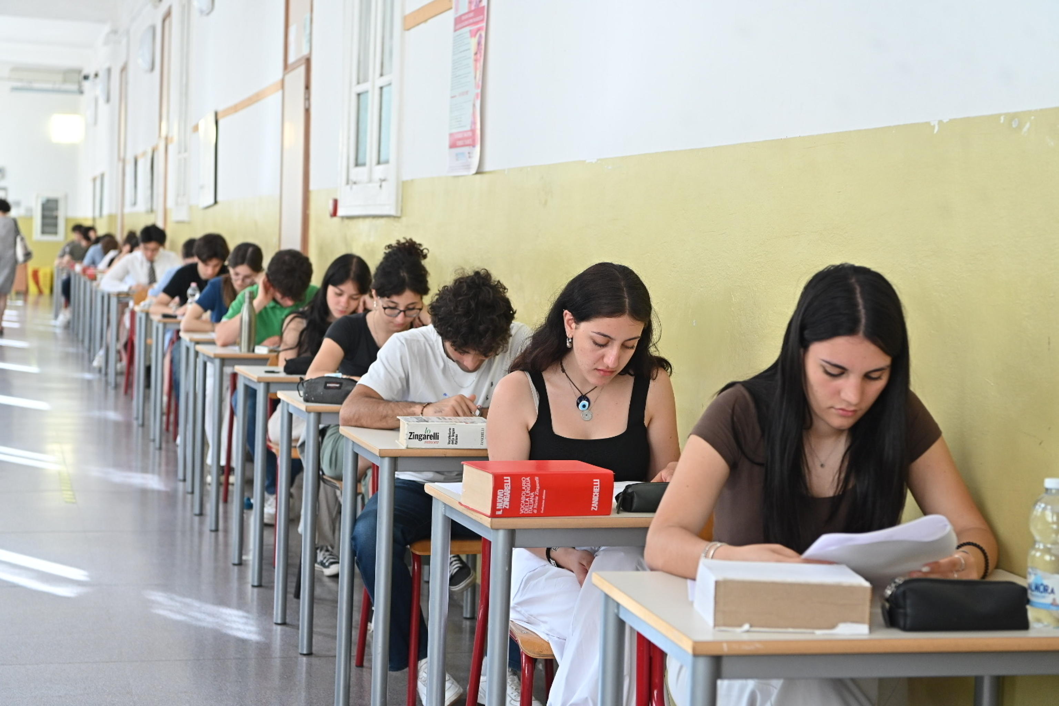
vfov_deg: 22.6
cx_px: 530
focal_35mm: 60
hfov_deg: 33.4
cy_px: 353
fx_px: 1765
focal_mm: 60
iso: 1000
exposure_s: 1/80
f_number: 5
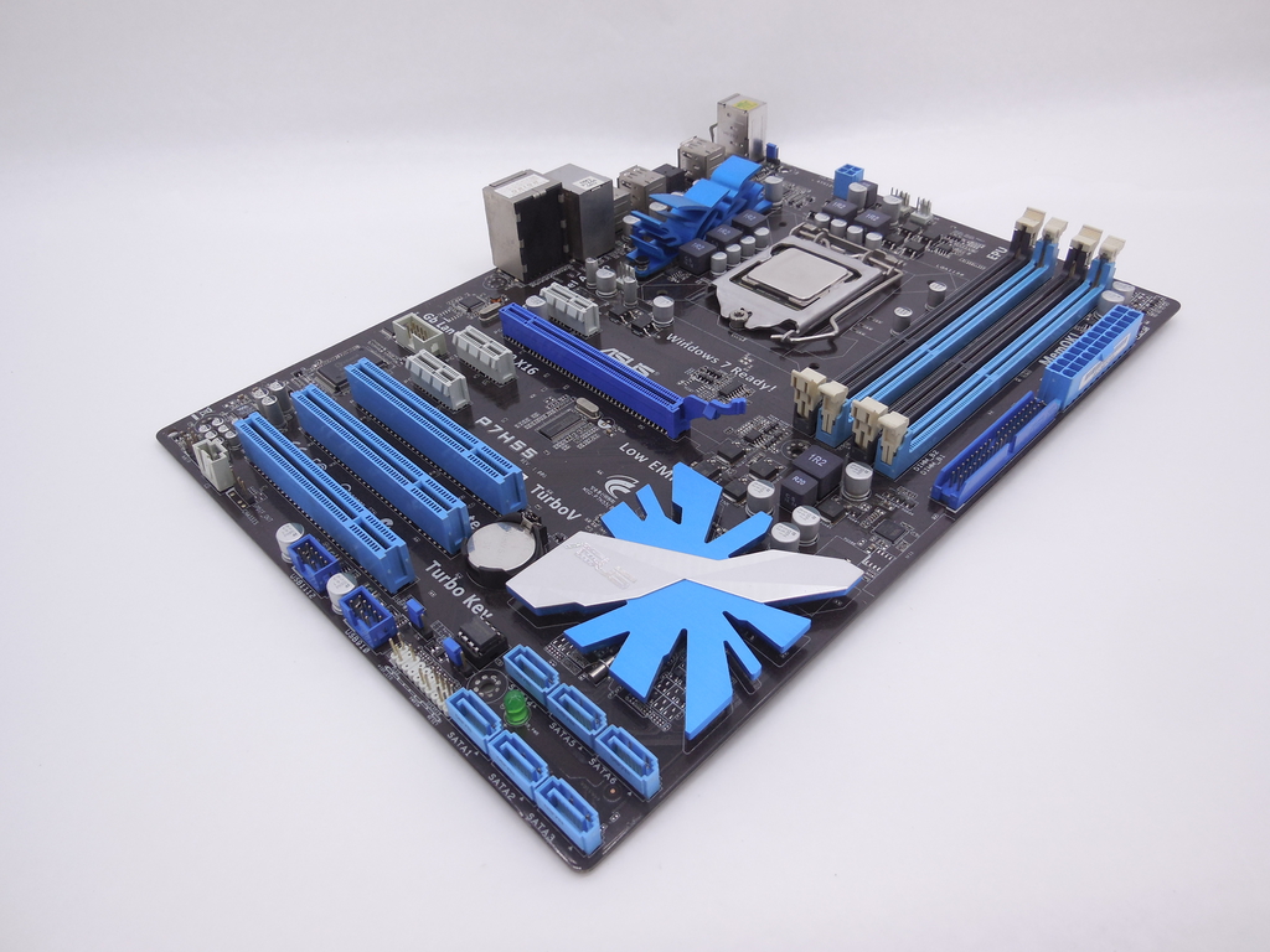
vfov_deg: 54.9
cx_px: 635
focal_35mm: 25
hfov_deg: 69.4
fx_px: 917
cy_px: 476
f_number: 3.1
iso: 125
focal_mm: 4.5
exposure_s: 1/50
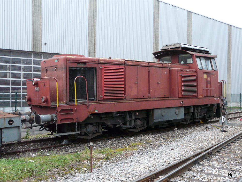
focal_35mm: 39
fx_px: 273
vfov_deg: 36.8
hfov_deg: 47.9
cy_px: 91
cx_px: 121
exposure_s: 1/25
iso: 200
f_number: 2.8
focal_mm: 6.4
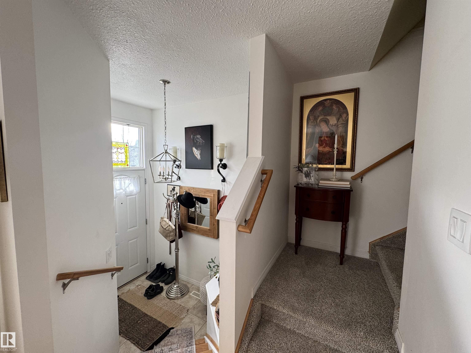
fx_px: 190
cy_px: 176
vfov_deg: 85.7
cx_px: 236
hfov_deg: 102.1
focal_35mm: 14
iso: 100
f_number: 2.2
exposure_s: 1/99
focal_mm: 2.22
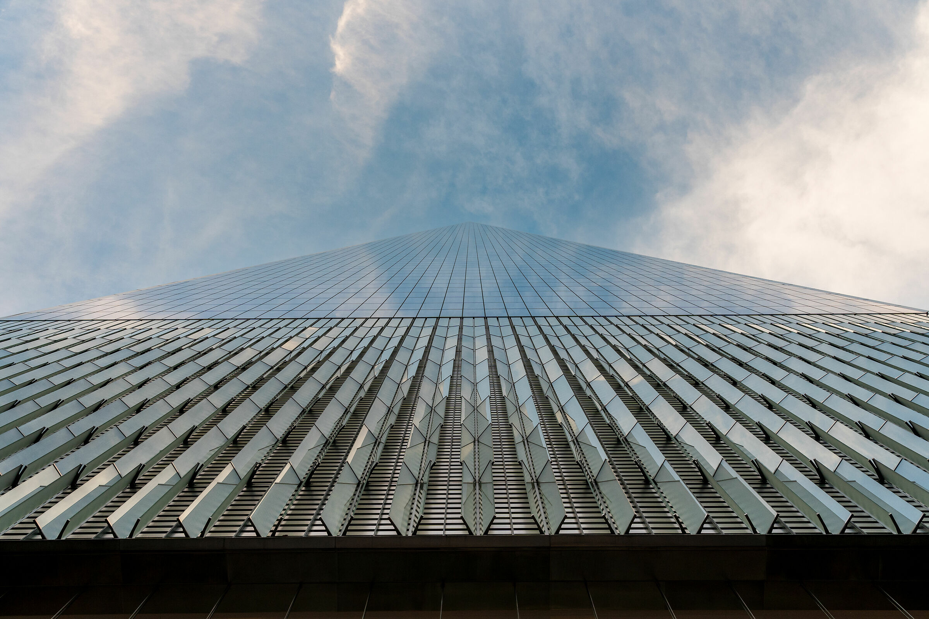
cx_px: 464
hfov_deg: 60.3
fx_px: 800
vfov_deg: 42.3
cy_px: 310
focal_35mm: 31
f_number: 7.1
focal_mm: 31
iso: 1000
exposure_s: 1/125
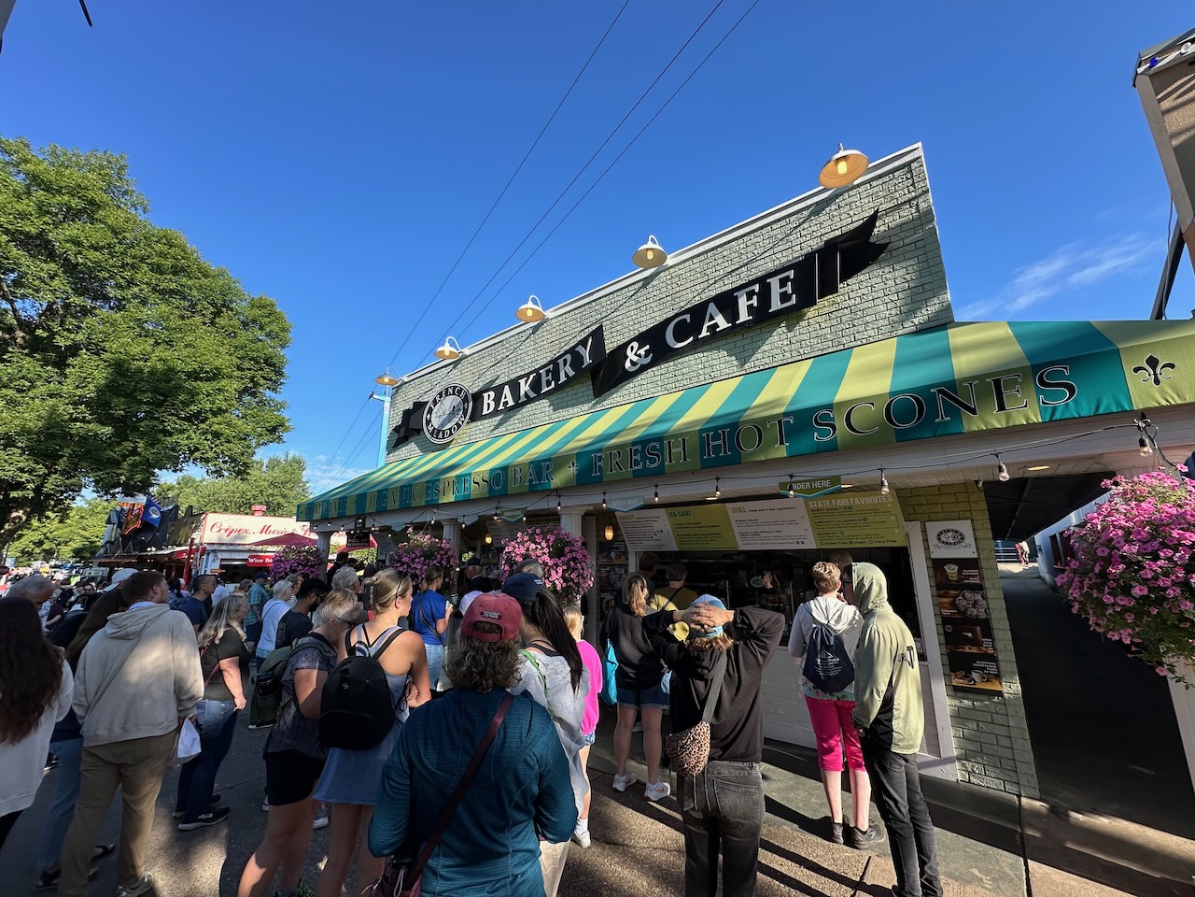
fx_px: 483
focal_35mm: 14
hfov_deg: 102.1
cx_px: 598
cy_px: 448
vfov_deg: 85.7
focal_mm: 2.22
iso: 40
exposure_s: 1/651
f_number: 2.2
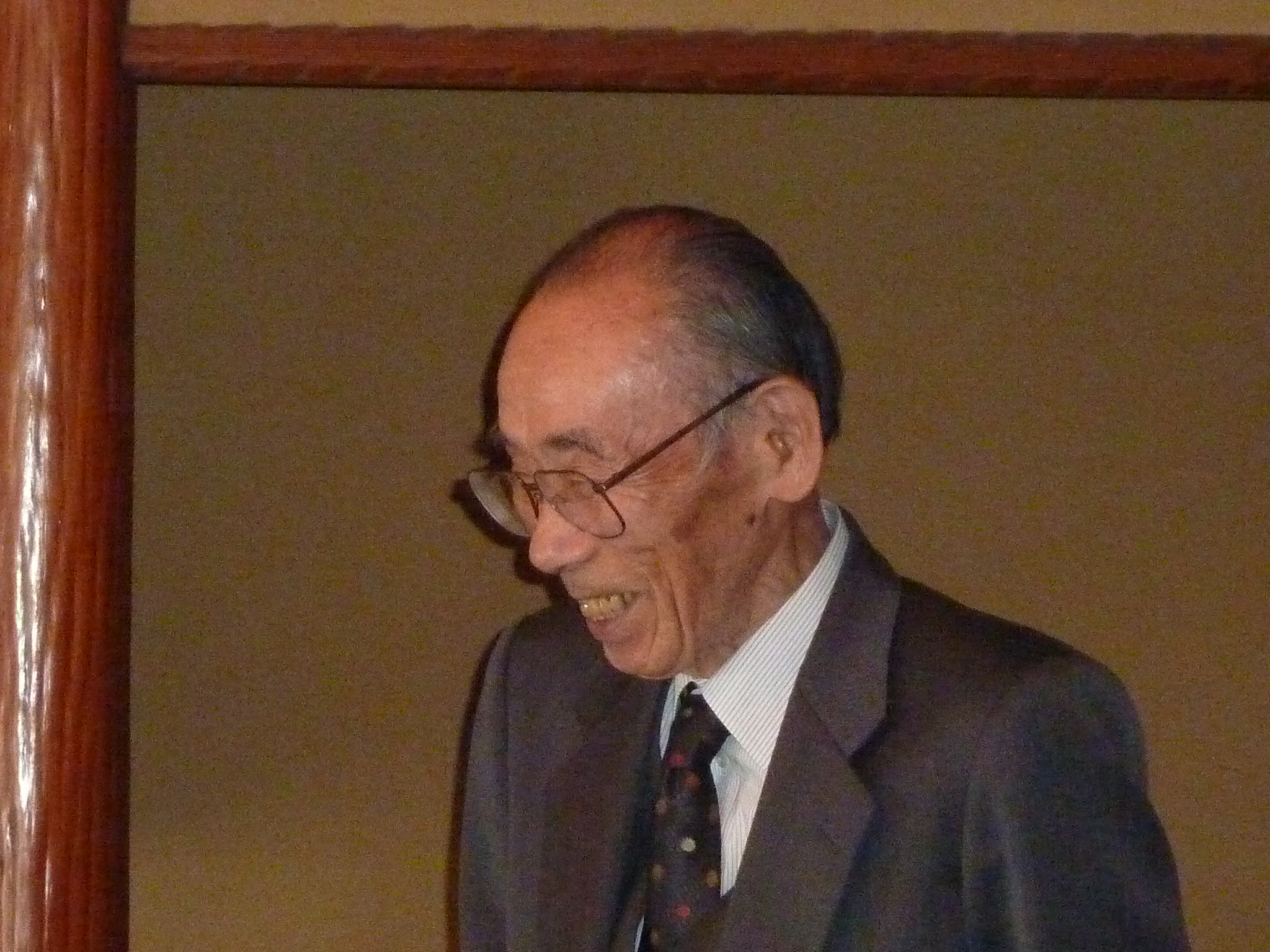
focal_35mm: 247
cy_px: 476
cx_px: 635
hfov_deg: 8.0
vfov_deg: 6.0
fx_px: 9062
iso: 1000
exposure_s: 1/80
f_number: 4.5
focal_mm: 22.5
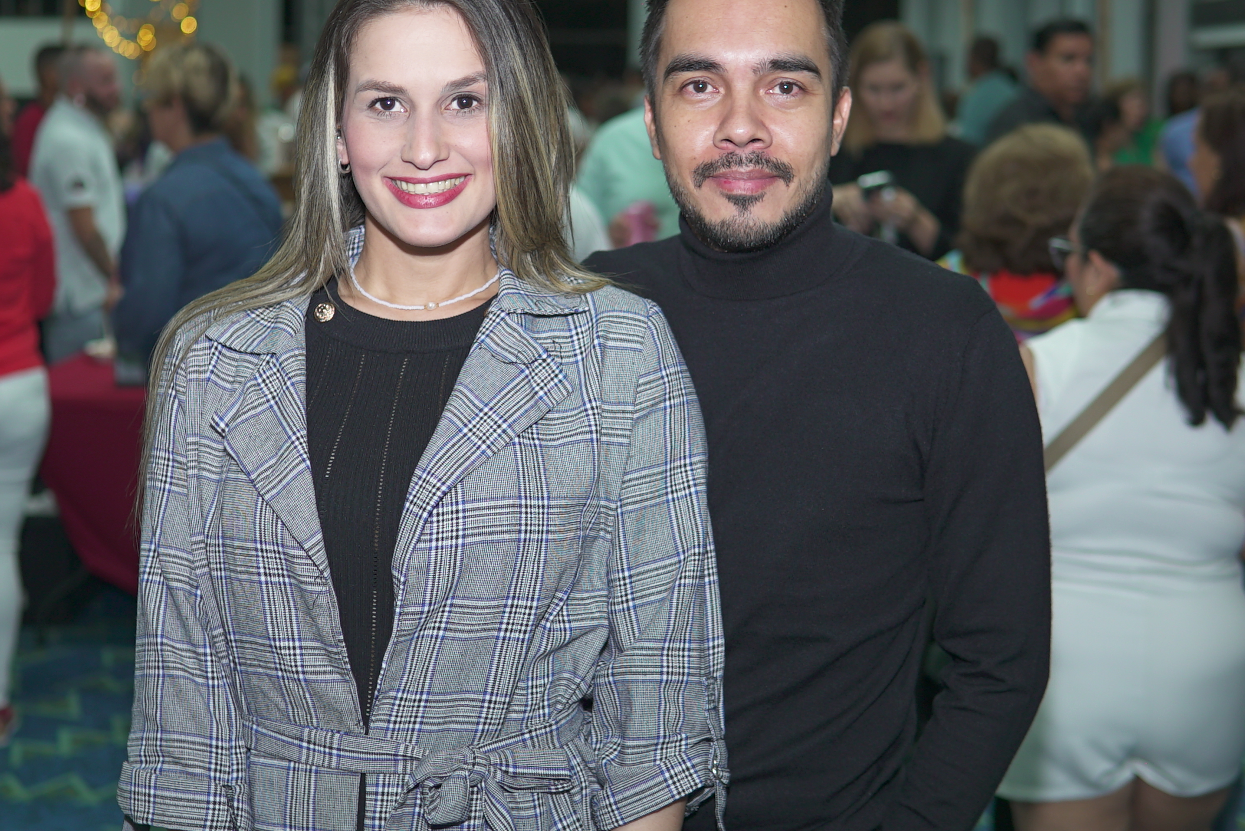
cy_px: 344
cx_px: 508
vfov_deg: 23.0
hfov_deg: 33.8
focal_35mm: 59
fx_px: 2041
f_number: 2.2
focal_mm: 30
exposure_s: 1/80
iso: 200
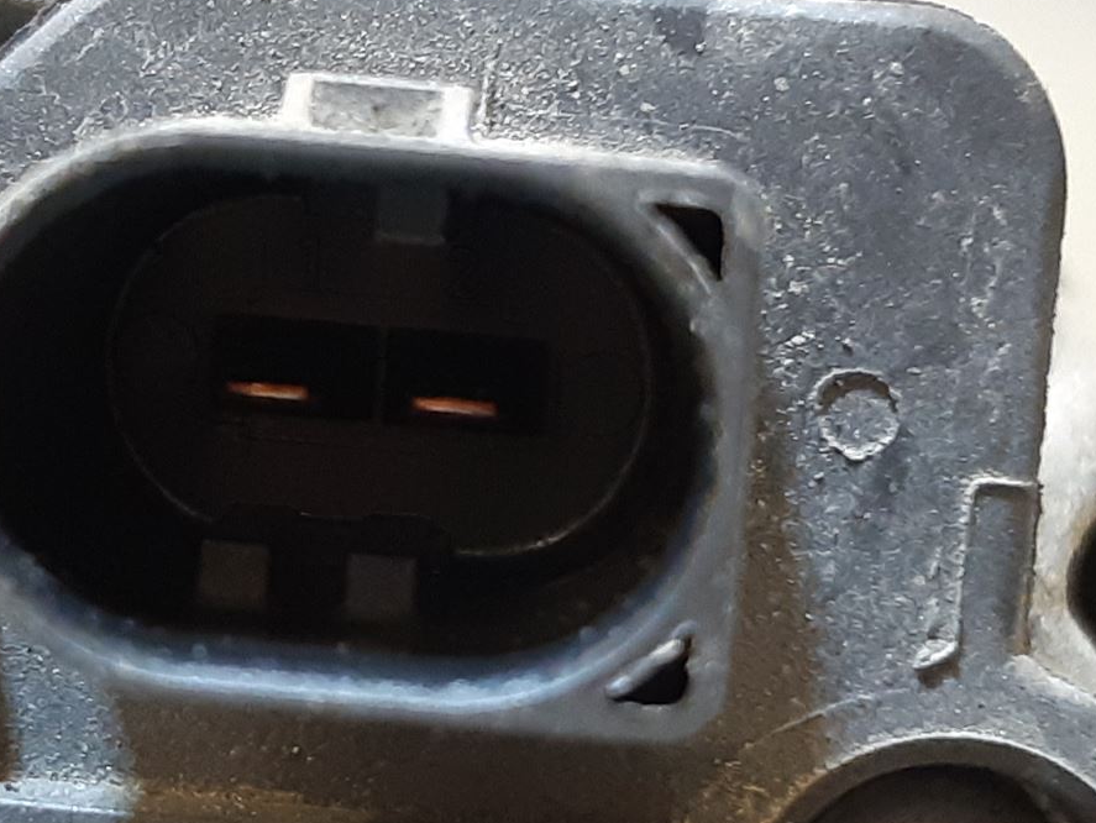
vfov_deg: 24.2
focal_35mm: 60
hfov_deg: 32.1
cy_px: 594
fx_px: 1900
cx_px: 460
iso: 250
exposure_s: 1/50
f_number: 1.7
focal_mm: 3.93
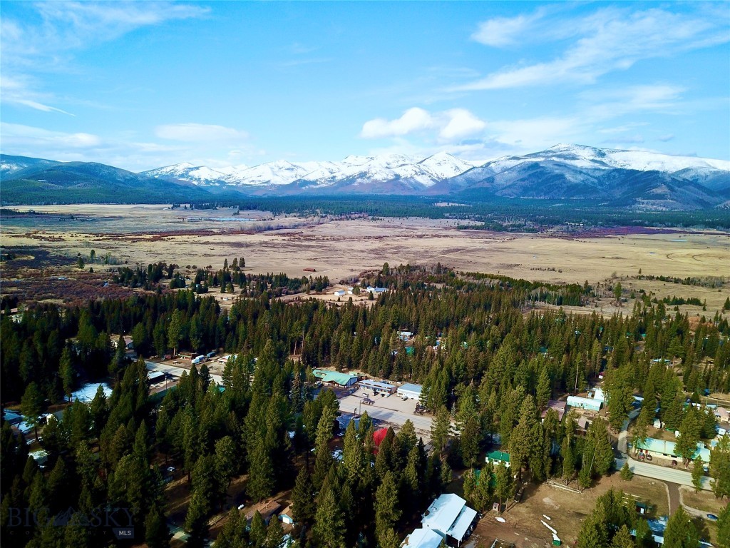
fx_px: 548
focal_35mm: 26
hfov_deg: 67.3
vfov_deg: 53.1
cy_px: 274
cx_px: 365
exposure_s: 1/1000
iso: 100
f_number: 2.2
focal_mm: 4.73
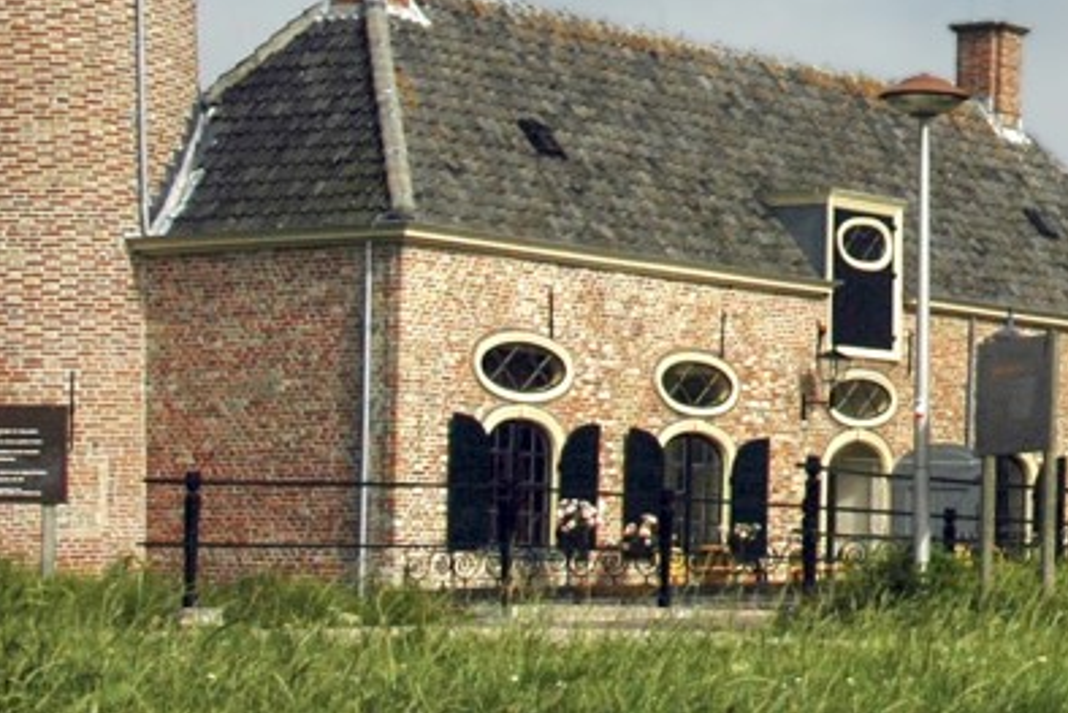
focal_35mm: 136
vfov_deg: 9.8
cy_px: -293
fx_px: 4036
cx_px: 1721
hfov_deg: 13.9
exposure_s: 1/320
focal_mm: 22
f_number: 9
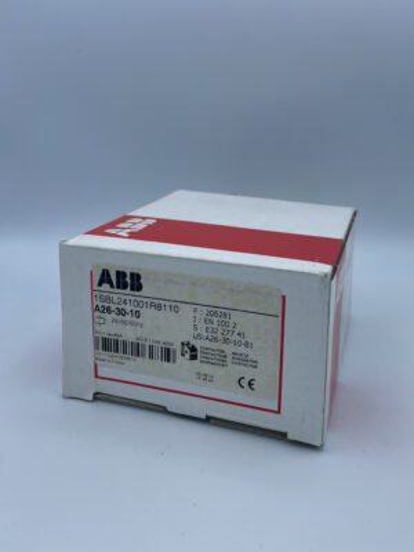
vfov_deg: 67.3
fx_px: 415
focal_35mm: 26
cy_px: 276
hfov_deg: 53.1
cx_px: 207
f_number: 1.6
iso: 32
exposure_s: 1/2257
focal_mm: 4.2
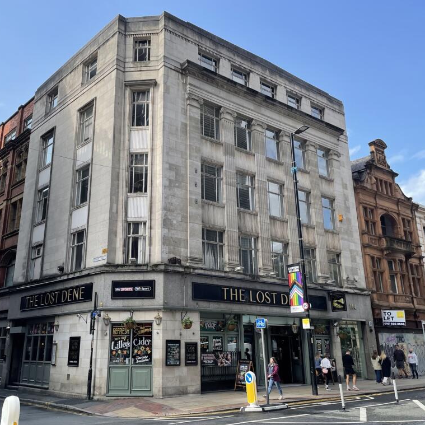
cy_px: 214
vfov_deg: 52.5
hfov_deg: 52.3
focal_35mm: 31
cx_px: 180
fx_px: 431
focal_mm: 4.2
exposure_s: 1/1247
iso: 32
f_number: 1.6
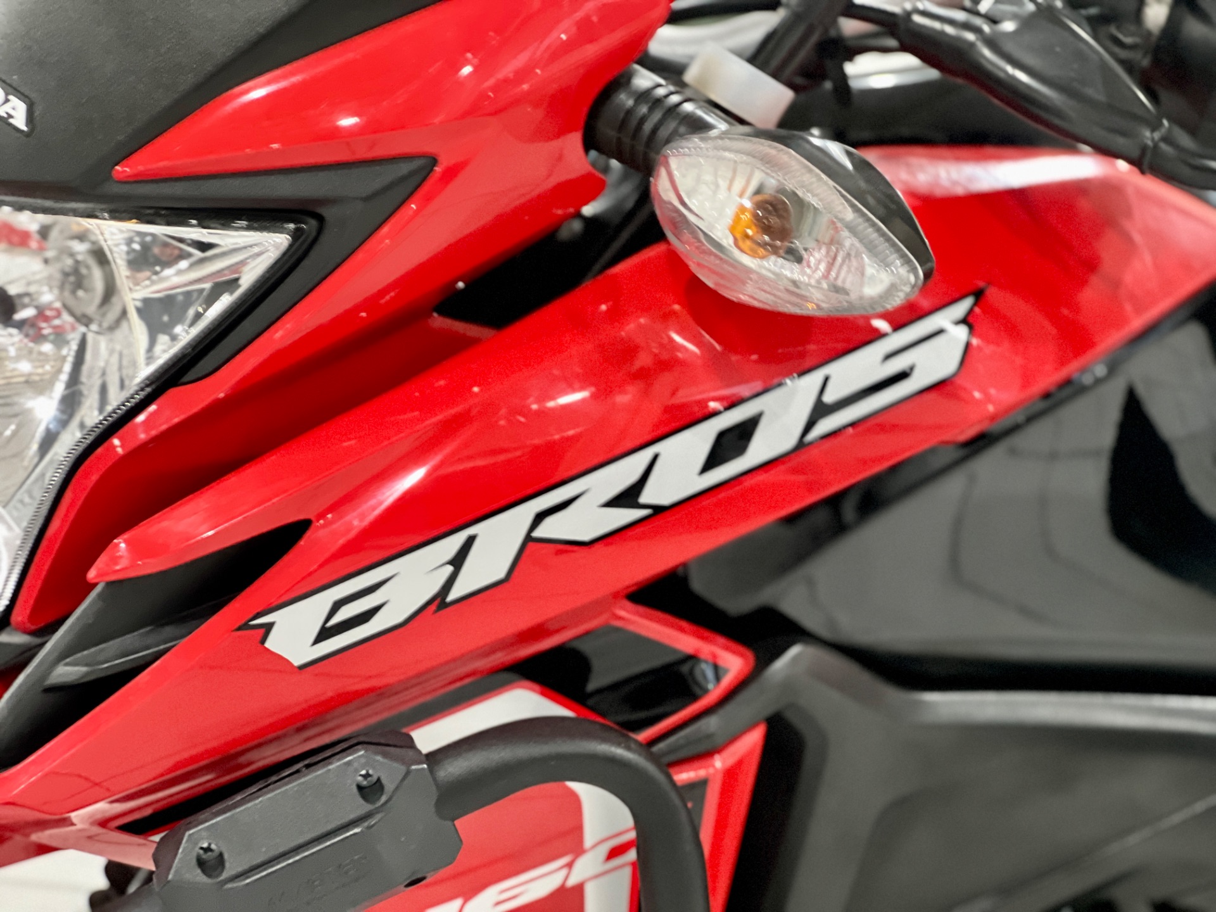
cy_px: 456
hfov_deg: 25.3
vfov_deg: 19.1
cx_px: 608
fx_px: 2705
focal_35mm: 77
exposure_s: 1/15
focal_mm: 9
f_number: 2.8
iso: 500
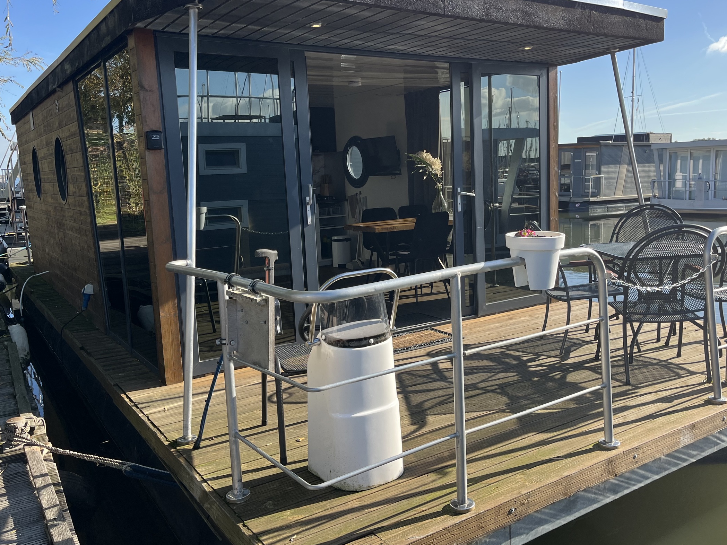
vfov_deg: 45.4
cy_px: 256
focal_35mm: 31
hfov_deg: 58.2
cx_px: 407
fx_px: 651
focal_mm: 5.1
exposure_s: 1/1252
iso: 50
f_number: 1.6
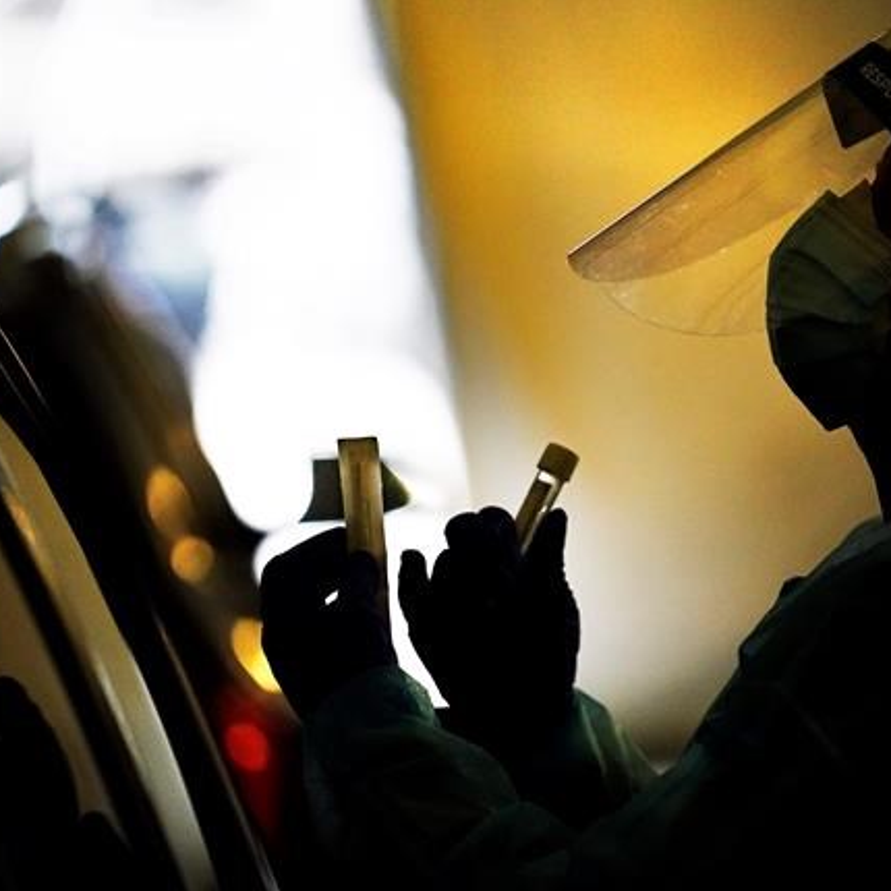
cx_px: 576
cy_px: 447
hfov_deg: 7.3
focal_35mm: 239
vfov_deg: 7.3
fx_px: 6960
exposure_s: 1/2000
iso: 8000
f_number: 2.8
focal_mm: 186
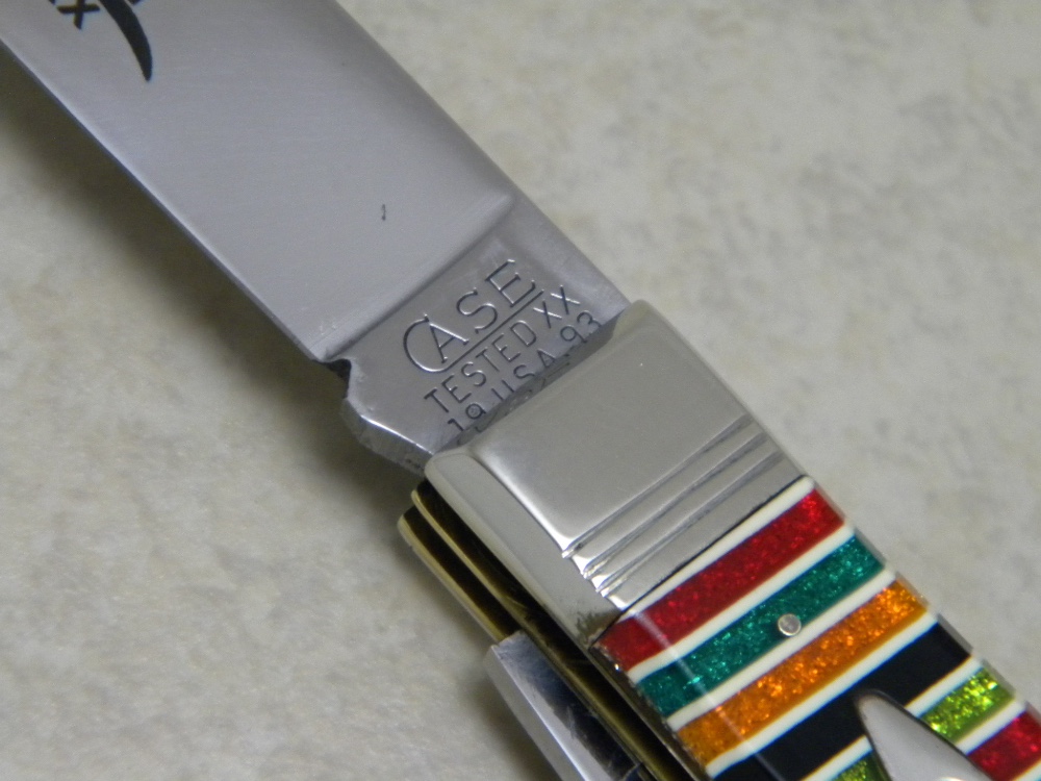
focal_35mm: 183
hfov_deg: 10.8
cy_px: 390
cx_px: 520
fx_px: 5503
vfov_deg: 8.1
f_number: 5.2
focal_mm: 33.1
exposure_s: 1/23.7
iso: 400
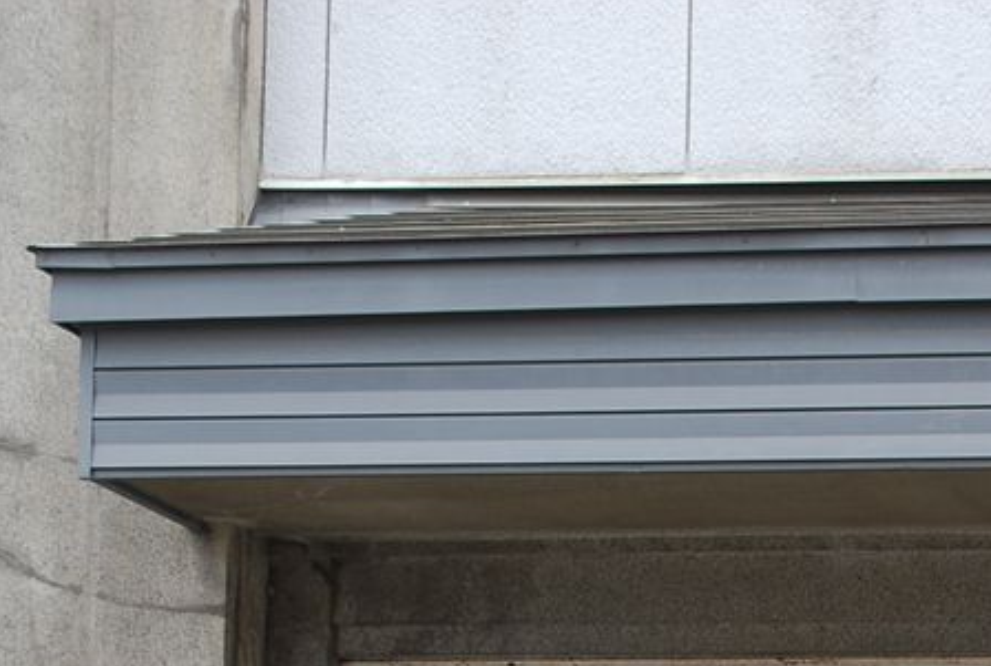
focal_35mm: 170
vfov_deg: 8.0
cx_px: 1097
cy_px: 1053
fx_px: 4680
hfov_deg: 11.9
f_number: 5.6
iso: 160
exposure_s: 1/125
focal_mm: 35
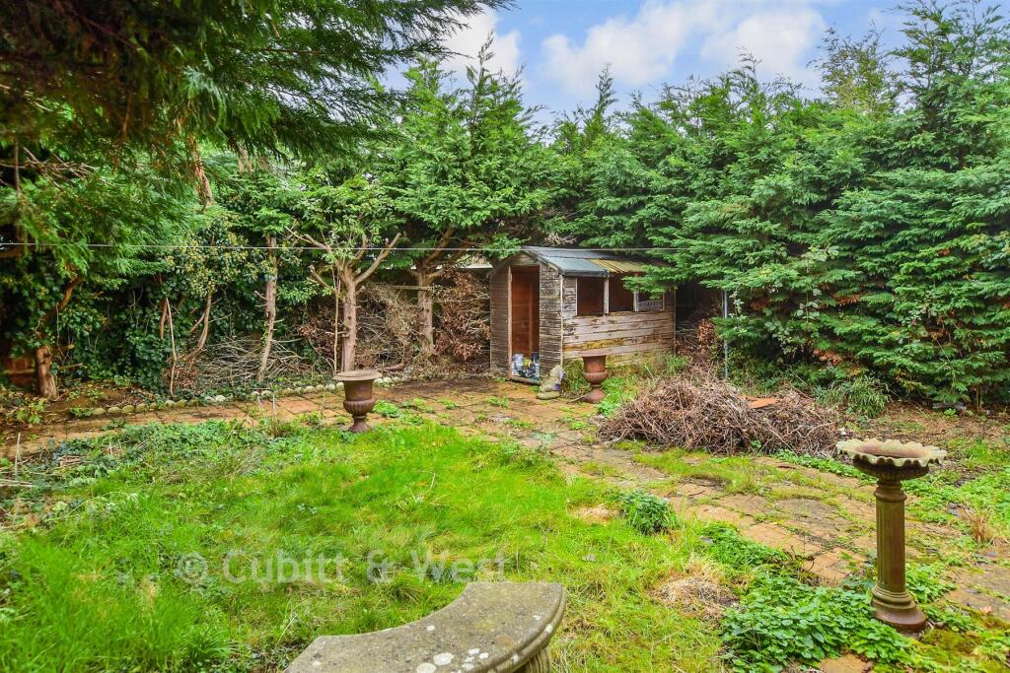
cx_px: 505
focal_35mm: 21
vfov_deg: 59.5
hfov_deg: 81.2
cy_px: 336
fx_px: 589
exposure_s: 1/60
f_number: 6.3
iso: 400
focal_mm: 14
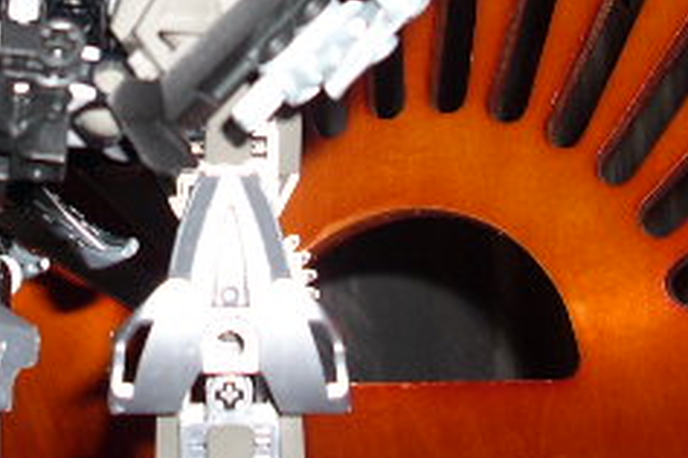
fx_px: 1987
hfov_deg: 19.4
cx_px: 134
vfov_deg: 12.8
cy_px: -101
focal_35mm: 104
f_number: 2.8
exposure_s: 1/60
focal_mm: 6.2
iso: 64
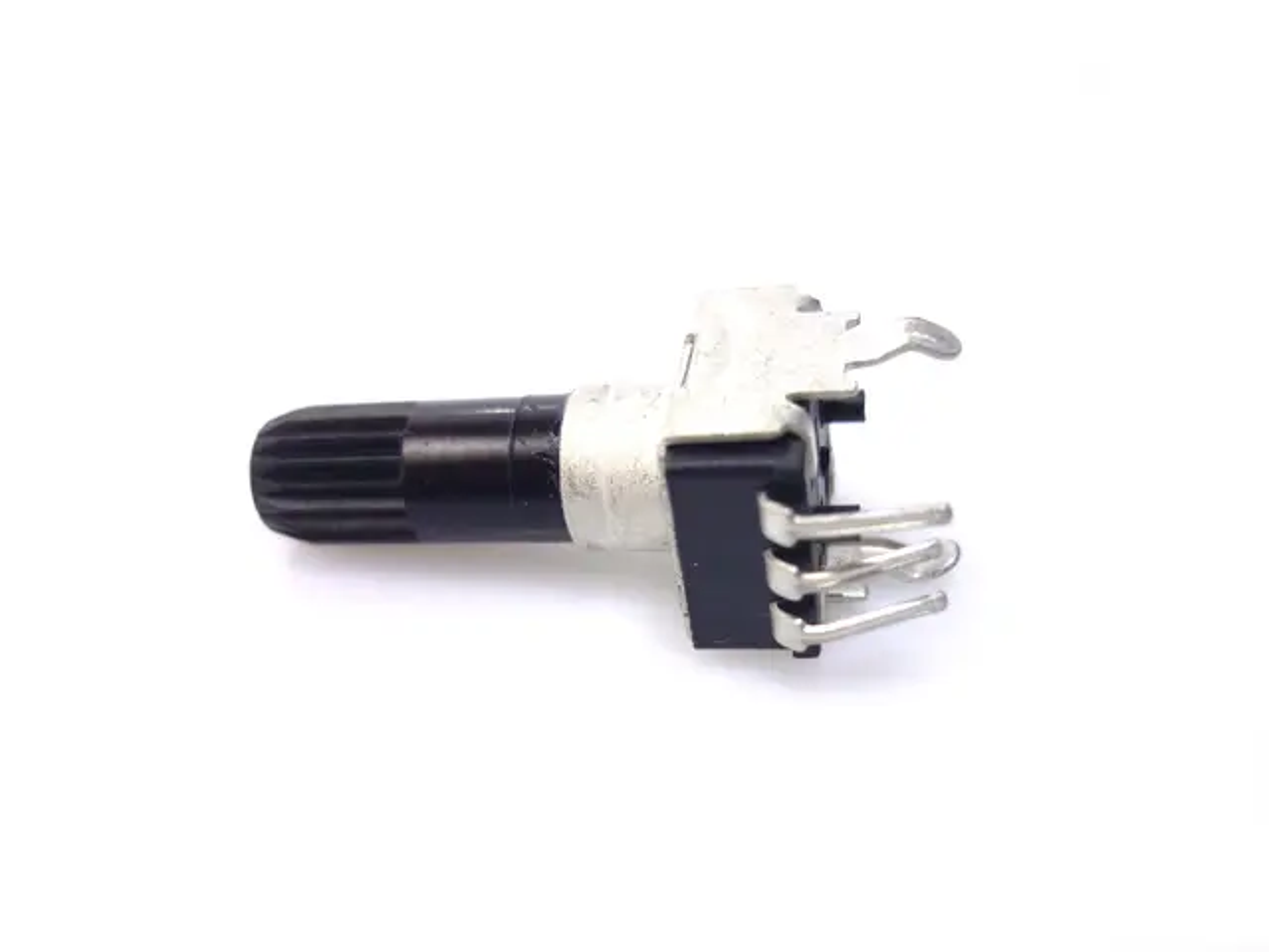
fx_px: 1210
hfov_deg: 55.4
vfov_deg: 42.9
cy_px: 476
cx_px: 634
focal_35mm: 33
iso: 80
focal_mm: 5.5
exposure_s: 1/50
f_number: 2.8
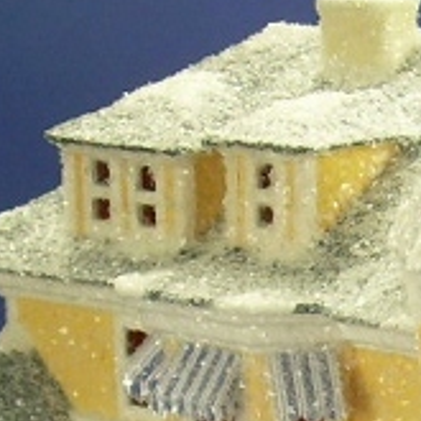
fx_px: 2779
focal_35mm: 202
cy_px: 513
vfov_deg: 8.6
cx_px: 485
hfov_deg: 8.6
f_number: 3
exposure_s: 1/4.4
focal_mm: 7.7
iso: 50
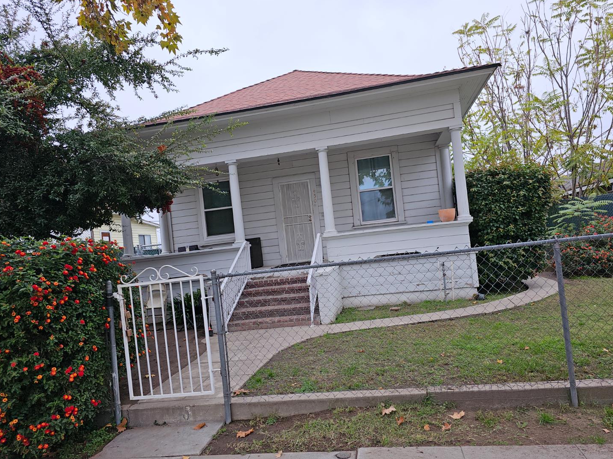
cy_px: 237
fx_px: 425
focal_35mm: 24
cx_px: 307
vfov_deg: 56.8
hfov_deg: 71.6
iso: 16
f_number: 1.7
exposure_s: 1/120
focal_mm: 6.3
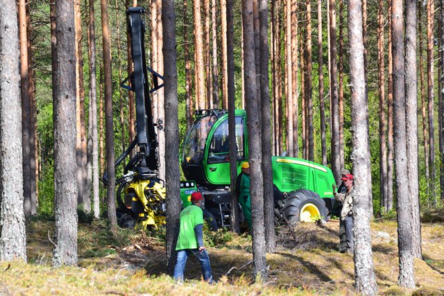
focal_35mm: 158
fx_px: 1943
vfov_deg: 8.7
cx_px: 222
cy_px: 148
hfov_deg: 13.0
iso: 400
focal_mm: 105
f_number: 10
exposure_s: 1/250
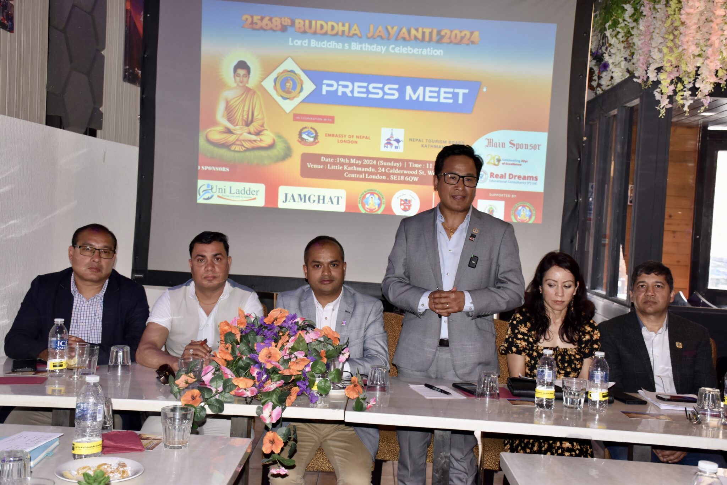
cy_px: 242
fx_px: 909
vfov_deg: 29.9
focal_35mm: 45
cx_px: 364
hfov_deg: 43.6
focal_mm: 30
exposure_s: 1/80
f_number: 4.5
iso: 800
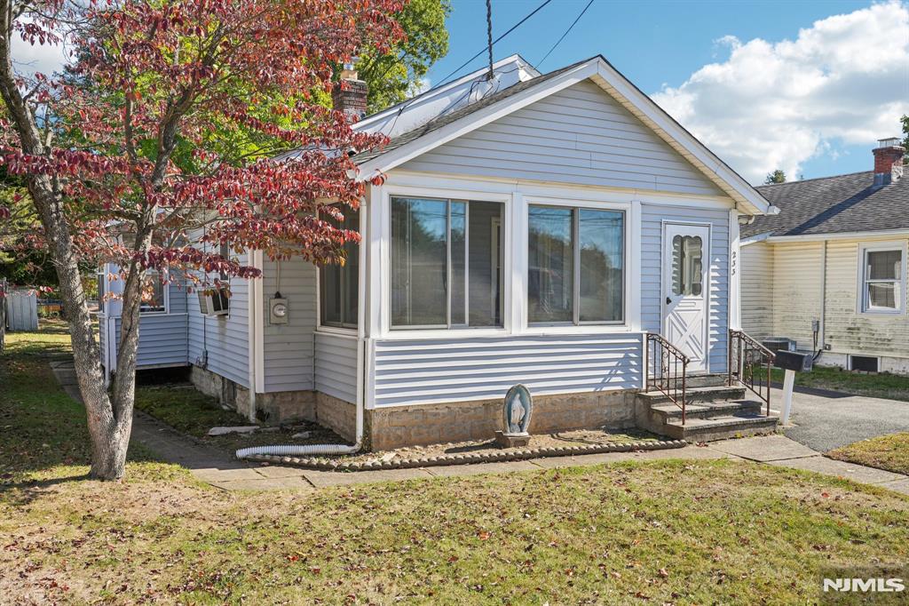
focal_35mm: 30
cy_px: 303
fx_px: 745
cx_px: 454
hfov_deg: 62.8
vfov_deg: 44.2
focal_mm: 29.5
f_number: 8
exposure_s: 1/125
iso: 100
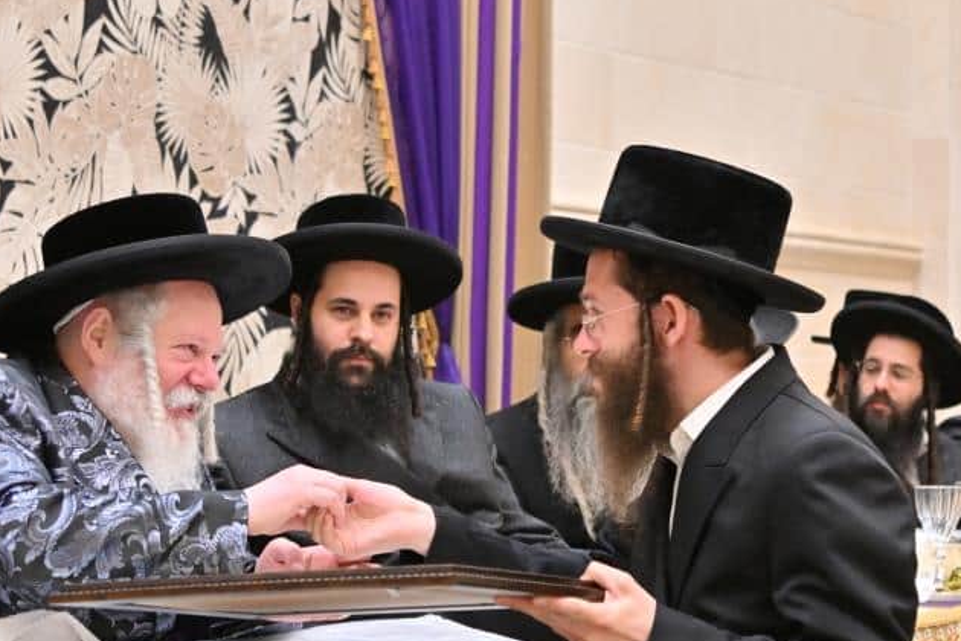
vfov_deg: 11.7
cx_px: 424
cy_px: 366
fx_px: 3123
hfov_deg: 17.5
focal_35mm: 117
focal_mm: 48
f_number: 4
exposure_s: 1/200
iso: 800
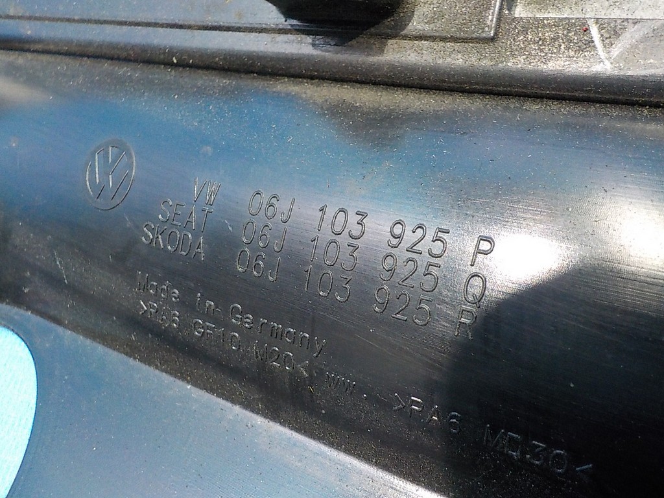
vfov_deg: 46.8
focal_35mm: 30
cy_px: 249
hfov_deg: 60.0
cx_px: 332
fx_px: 575
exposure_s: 1/10
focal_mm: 4.1
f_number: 3.3
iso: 400
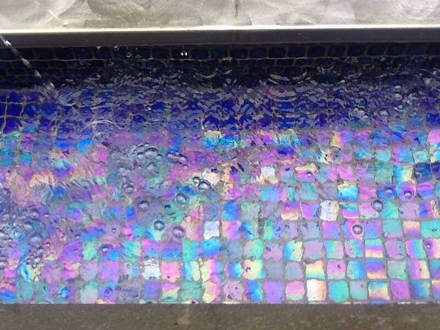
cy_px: 165
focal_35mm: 44
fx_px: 559
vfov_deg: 32.9
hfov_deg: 42.9
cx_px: 220
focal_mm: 2.03
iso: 40
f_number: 2.4
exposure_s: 1/399
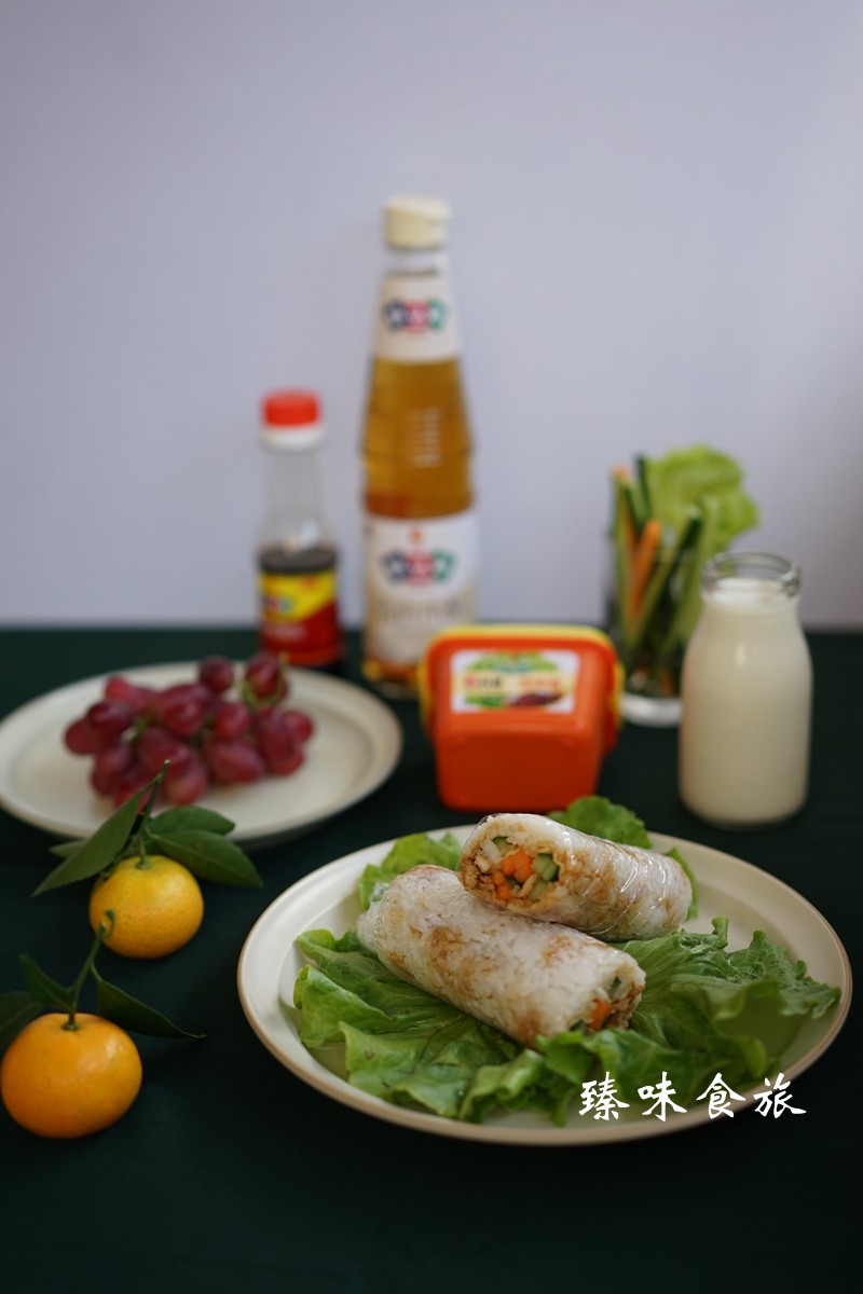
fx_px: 1978
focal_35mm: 55
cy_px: 647
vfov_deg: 36.2
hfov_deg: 24.6
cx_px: 432
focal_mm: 55
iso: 320
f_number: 2.2
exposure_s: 1/640
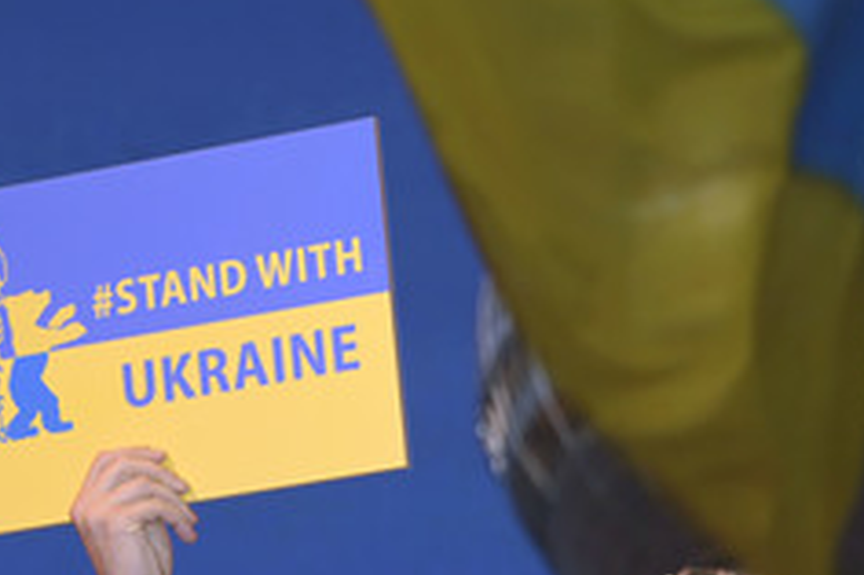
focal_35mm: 222
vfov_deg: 6.2
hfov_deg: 9.3
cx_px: 273
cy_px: 450
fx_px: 5324
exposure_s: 1/250
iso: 1250
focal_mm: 116
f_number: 5.6
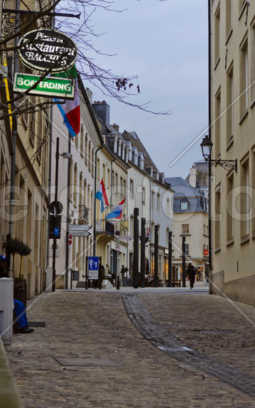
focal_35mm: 74
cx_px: 132
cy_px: 203
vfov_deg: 27.8
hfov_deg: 17.6
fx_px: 822
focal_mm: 48
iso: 320
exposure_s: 1/45
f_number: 4.2
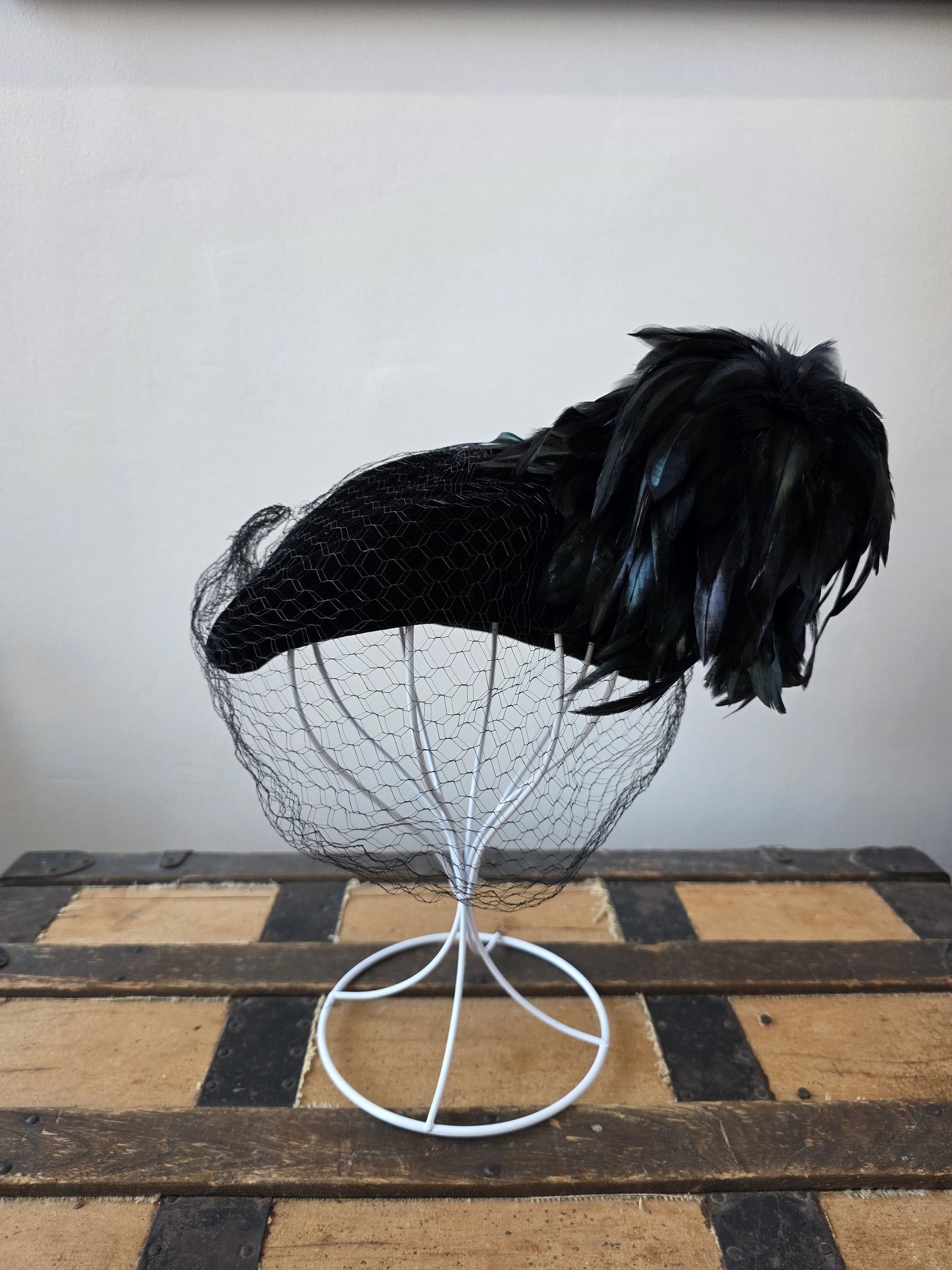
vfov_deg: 73.9
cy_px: 635
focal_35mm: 23
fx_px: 843
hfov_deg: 58.9
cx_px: 476
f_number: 1.7
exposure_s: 1/120
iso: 200
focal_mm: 6.3
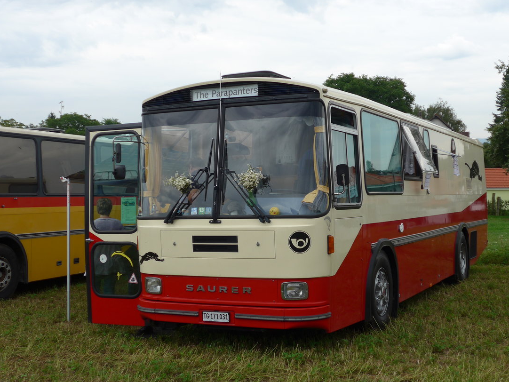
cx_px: 273
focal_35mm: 51
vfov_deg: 28.6
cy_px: 189
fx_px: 750
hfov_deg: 37.5
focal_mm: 9.5
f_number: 3
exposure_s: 1/320
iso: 80
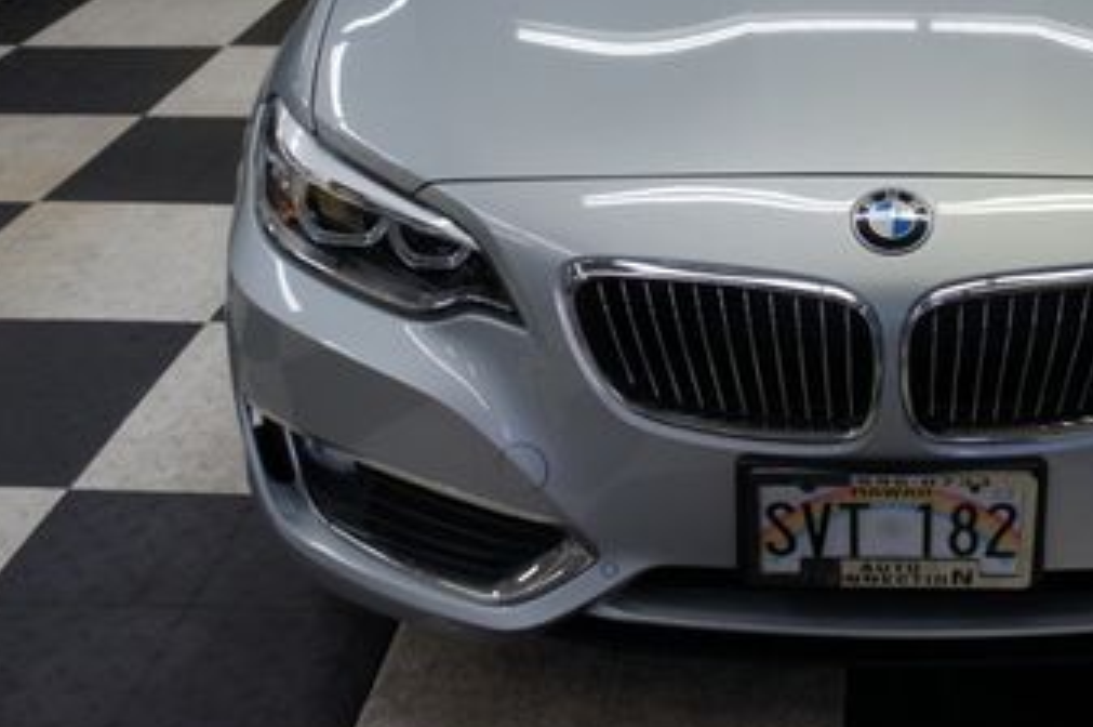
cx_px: 856
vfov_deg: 23.3
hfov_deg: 34.1
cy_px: 114
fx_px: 1729
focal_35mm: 57
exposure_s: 1/40
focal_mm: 20
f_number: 4.5
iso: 200
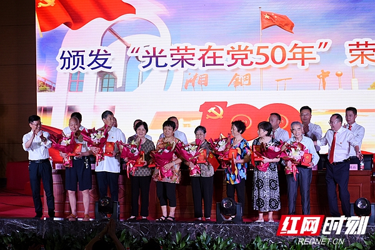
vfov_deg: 17.5
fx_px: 812
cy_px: 125
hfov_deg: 26.0
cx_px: 188
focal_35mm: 78
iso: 1000
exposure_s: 1/200
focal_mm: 52
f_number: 5.6
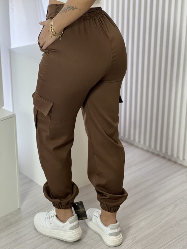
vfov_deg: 25.3
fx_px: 554
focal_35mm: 77
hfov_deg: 19.1
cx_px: 94
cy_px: 124
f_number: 2.8
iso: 100
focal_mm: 9
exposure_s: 1/120
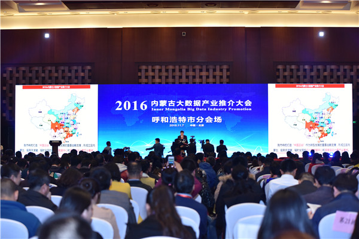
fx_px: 698
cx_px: 180
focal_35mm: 70
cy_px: 120
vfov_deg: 19.5
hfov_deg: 28.8
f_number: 4
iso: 1250
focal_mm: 70
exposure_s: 1/80
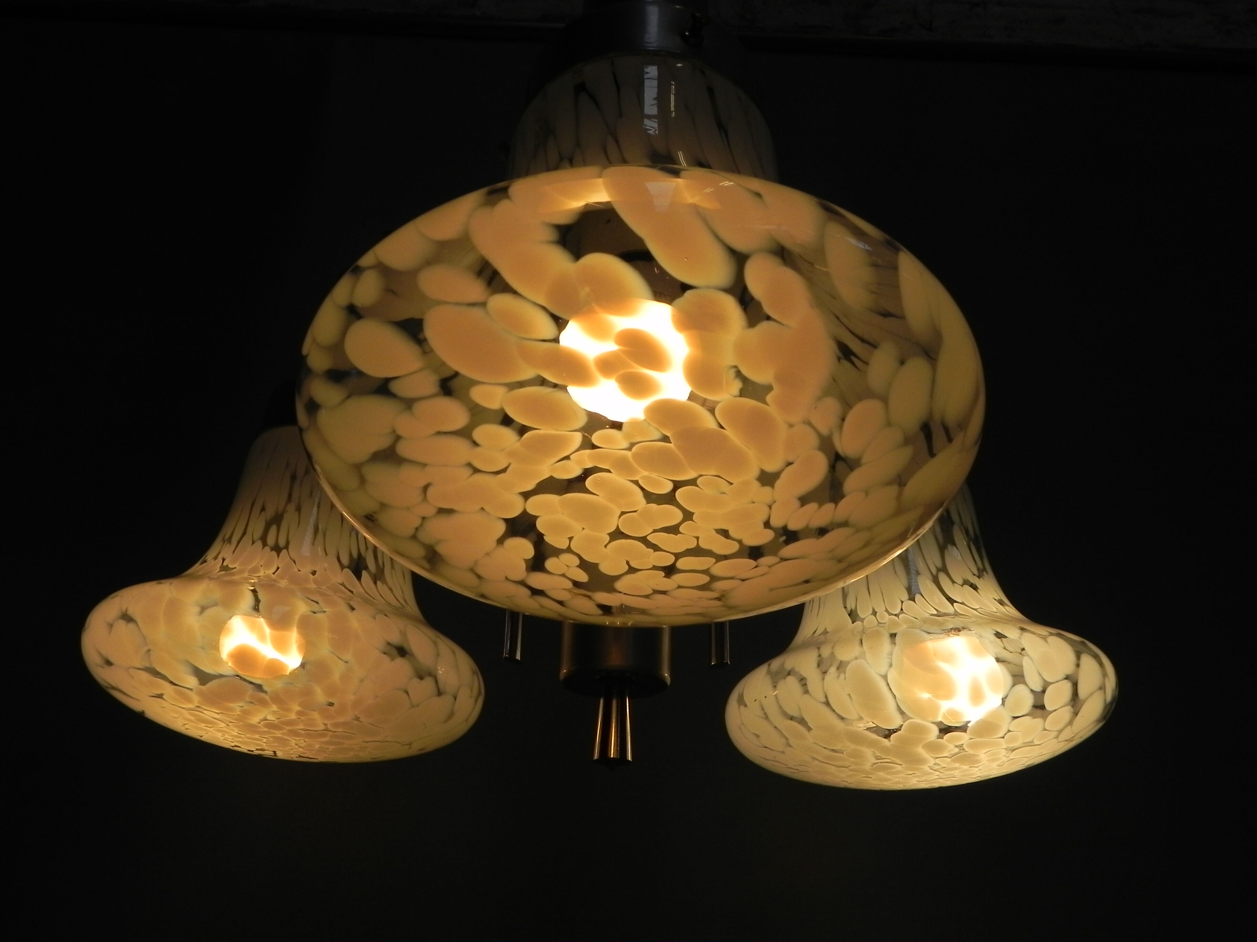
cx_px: 628
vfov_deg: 42.9
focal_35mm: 33
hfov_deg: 55.4
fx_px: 1198
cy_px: 471
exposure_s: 1/192
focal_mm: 5.9
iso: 160
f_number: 5.6
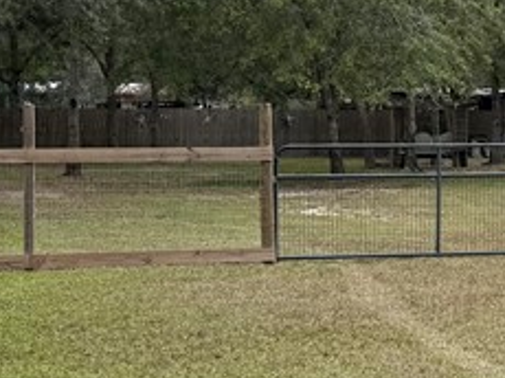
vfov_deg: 13.8
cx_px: 597
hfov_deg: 17.6
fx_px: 1559
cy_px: 154
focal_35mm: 107
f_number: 1.78
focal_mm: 6.76
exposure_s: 1/2000
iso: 80
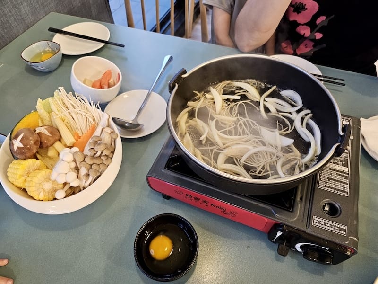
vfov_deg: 58.9
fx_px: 251
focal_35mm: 23
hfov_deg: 73.9
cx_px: 189
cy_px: 142
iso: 640
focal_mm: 6.3
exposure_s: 1/24
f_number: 1.7
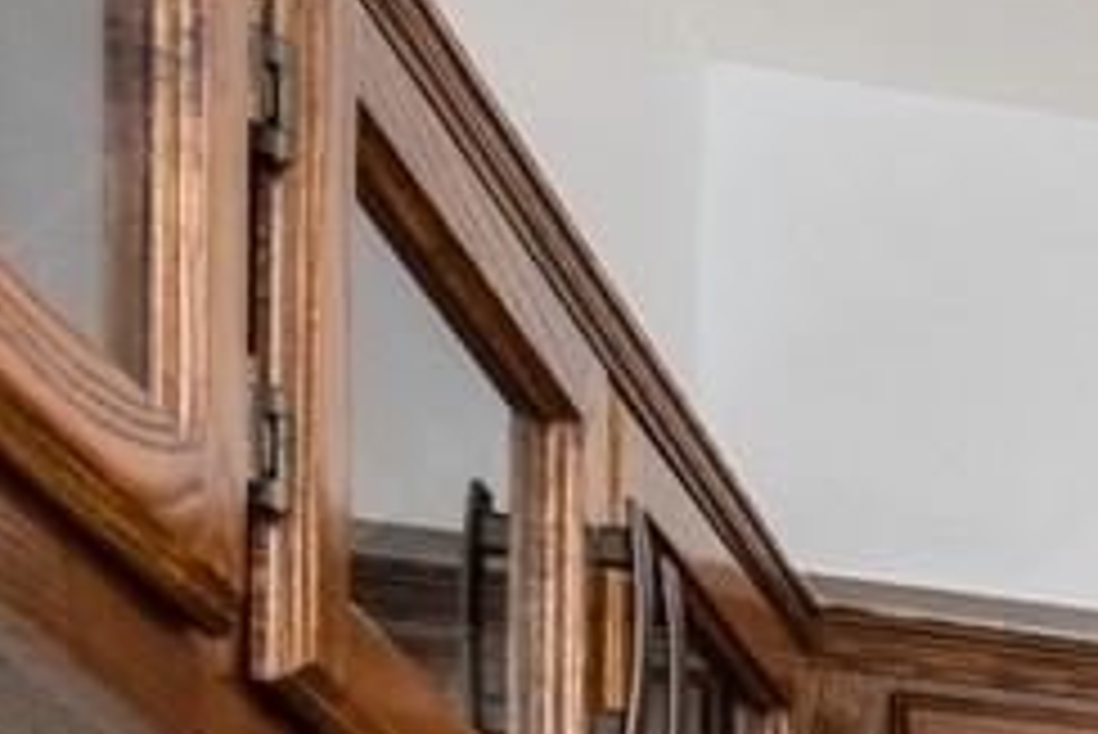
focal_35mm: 105
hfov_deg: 12.3
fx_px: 3204
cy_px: 2234
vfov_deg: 9.8
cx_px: 3020
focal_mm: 16
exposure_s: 1/10
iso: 200
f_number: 9
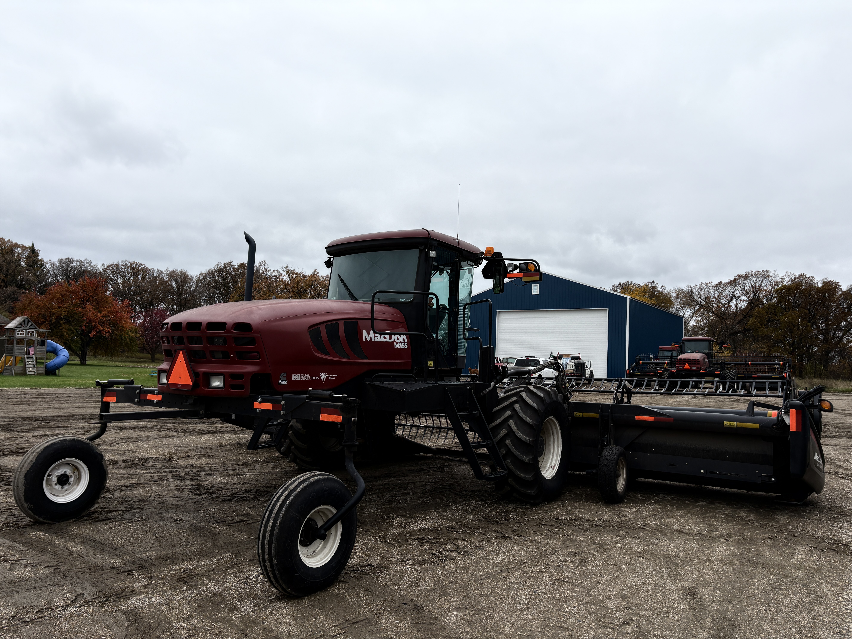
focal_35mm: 26
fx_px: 640
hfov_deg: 67.3
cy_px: 320
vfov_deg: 53.1
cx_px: 426
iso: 50
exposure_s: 1/1196
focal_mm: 5.96
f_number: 1.6
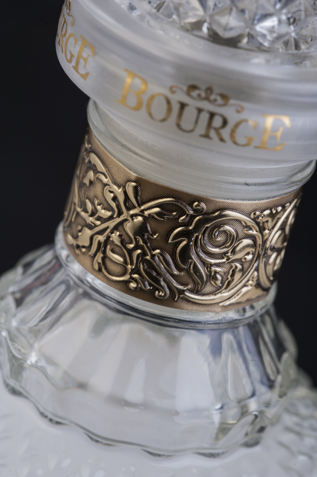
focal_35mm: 105
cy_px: 238
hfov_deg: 13.0
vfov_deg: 19.5
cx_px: 158
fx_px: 1389
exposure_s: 1/160
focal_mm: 105
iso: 100
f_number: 20
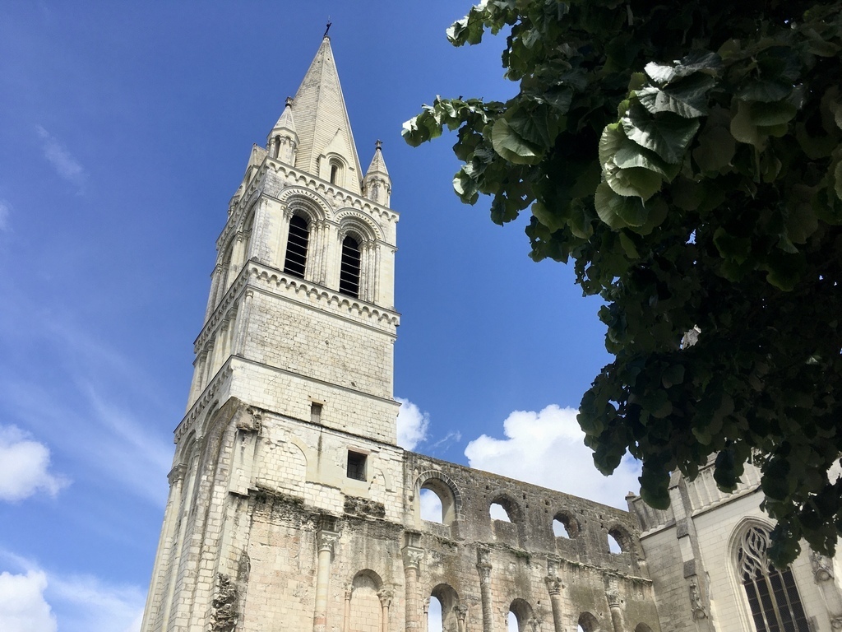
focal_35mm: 29
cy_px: 316
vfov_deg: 48.2
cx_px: 421
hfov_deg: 61.7
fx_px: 705
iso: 25
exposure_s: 1/1748
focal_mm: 4.15
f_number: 2.2
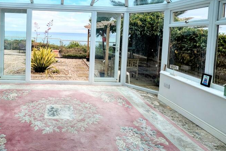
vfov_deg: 56.5
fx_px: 132
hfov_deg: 76.3
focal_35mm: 21
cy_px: 37
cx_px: 62
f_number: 2.2
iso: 44
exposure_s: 1/1168
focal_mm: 1.95
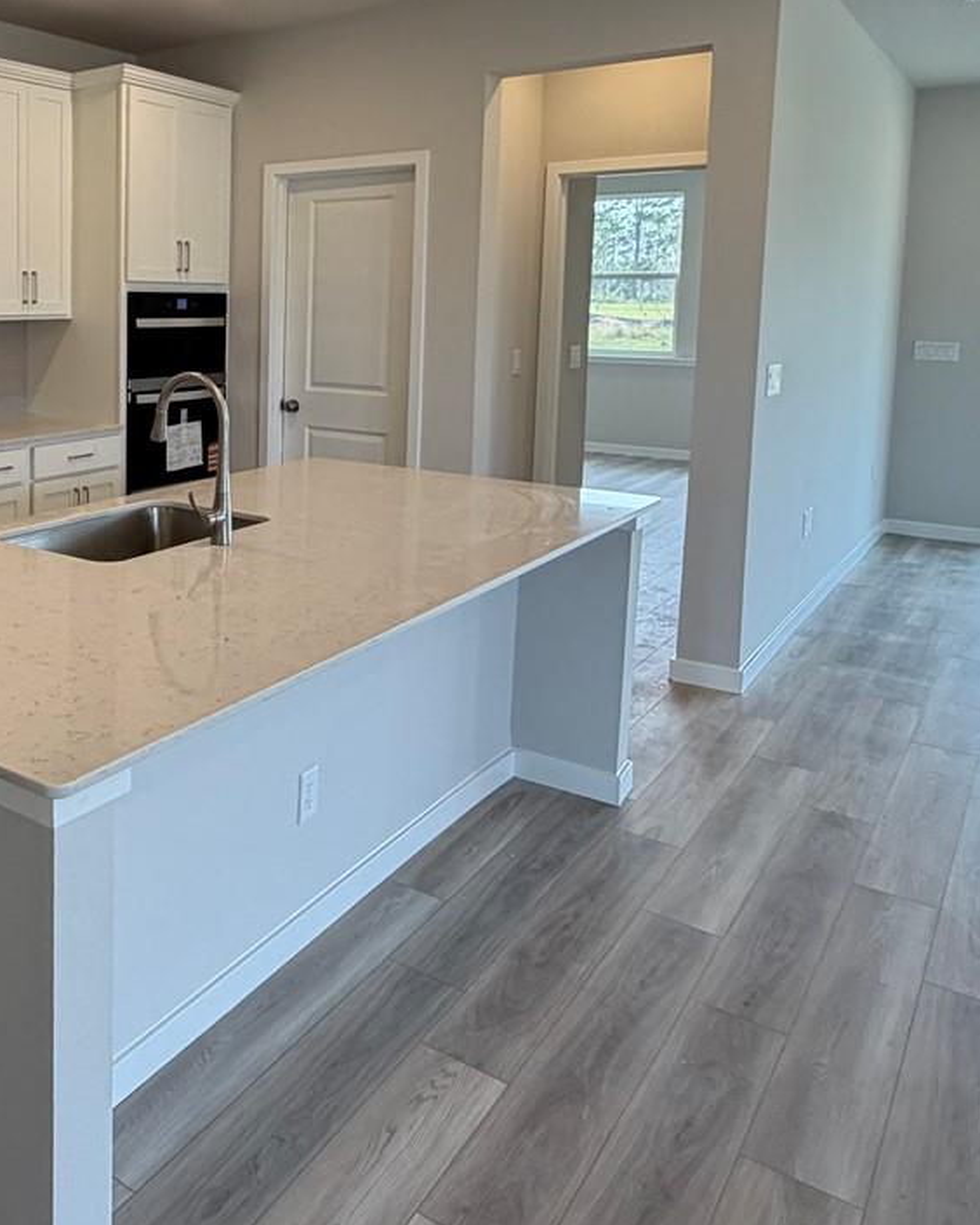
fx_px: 1124
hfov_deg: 42.7
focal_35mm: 31
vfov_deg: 55.8
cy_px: 396
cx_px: 76
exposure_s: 1/120
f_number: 2.2
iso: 125
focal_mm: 2.22
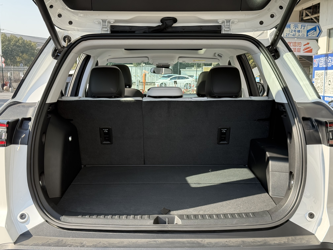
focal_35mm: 48
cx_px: 166
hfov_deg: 39.7
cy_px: 125
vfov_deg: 30.3
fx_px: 462
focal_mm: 6.76
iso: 100
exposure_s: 1/962
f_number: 1.78
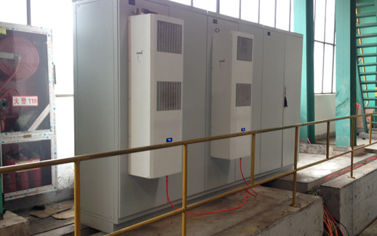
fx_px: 442
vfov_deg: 29.9
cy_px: 123
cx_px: 202
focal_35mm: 43
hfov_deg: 46.2
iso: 50
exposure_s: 1/20
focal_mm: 4.28
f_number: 2.4
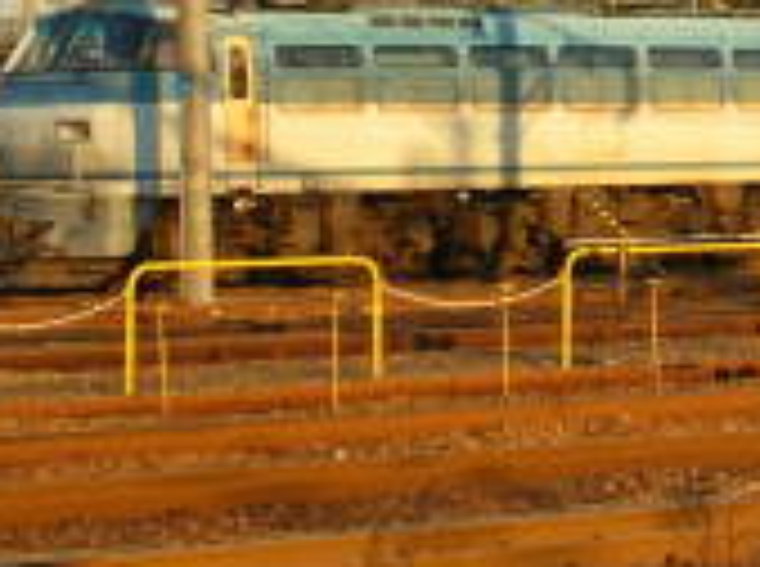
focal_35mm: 219
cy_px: 14
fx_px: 4798
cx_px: 962
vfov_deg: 6.7
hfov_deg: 8.9
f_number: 4
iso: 50
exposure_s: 1/196
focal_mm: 12.3
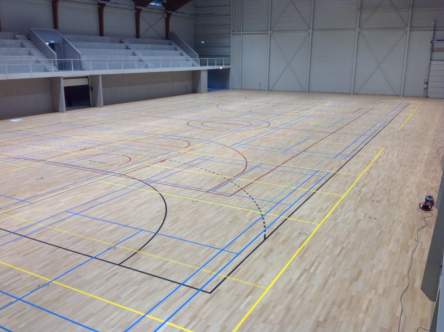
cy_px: 166
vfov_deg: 40.6
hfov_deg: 52.7
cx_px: 222
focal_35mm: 35
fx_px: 448
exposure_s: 1/100
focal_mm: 4.28
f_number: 2.4
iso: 100
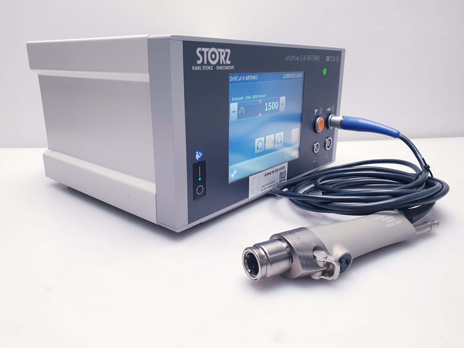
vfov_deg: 53.1
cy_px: 174
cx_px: 232
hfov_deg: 67.3
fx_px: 349
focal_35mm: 26
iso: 100
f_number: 2.4
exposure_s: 1/50
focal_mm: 4.3
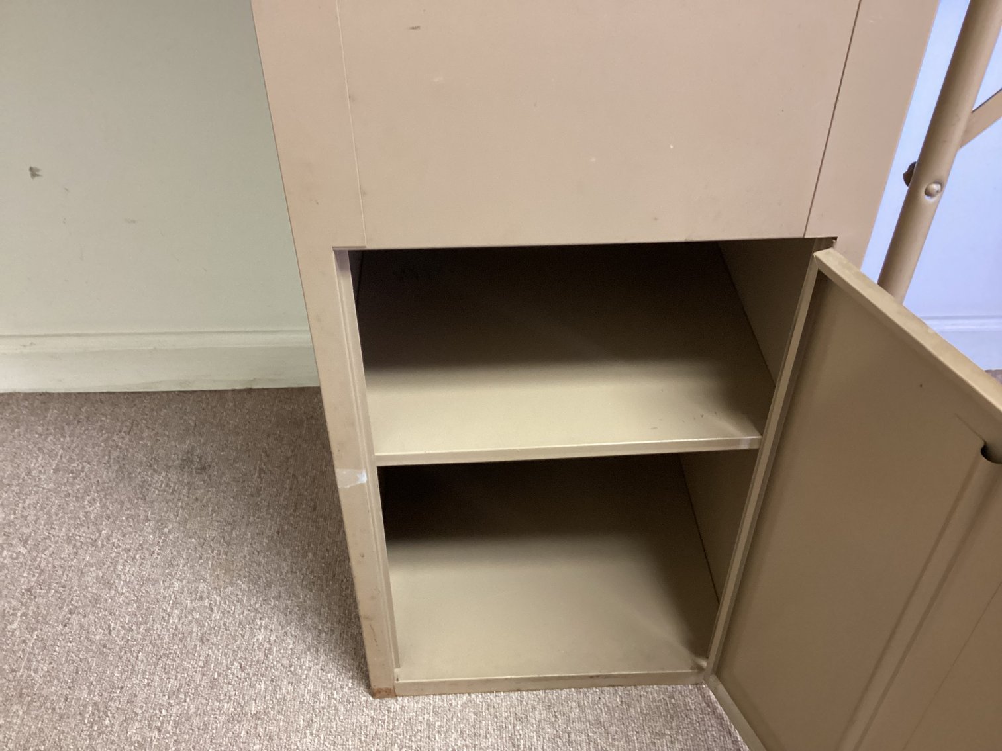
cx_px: 501
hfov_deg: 58.3
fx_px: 897
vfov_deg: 45.4
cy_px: 376
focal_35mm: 31
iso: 320
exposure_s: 1/30
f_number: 2.4
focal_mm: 3.3
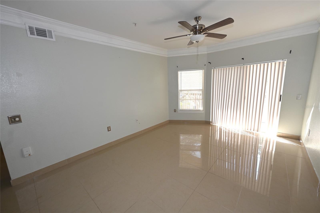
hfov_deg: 104.3
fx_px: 124
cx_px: 160
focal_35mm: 14
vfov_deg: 81.2
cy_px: 106
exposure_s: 1/80
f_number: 4.5
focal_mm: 14
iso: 200
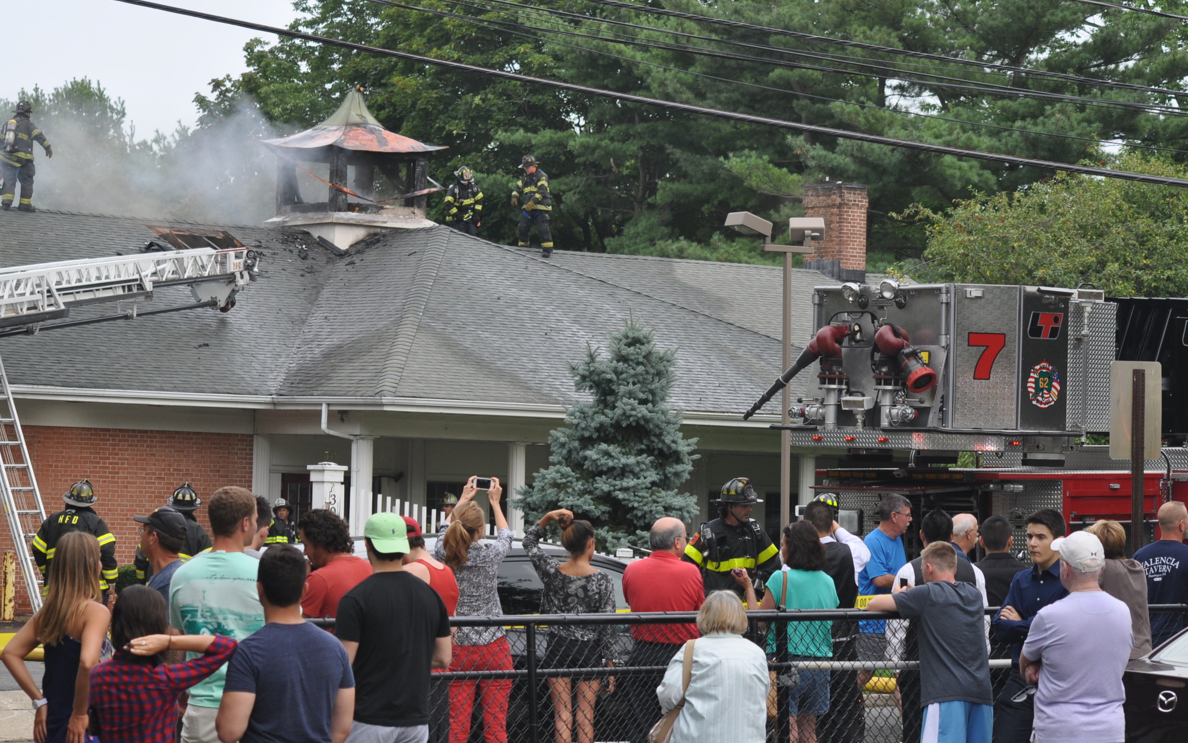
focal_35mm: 116
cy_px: 393
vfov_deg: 11.3
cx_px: 563
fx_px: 3756
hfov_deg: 18.0
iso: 320
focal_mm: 70
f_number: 5.6
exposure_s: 1/500
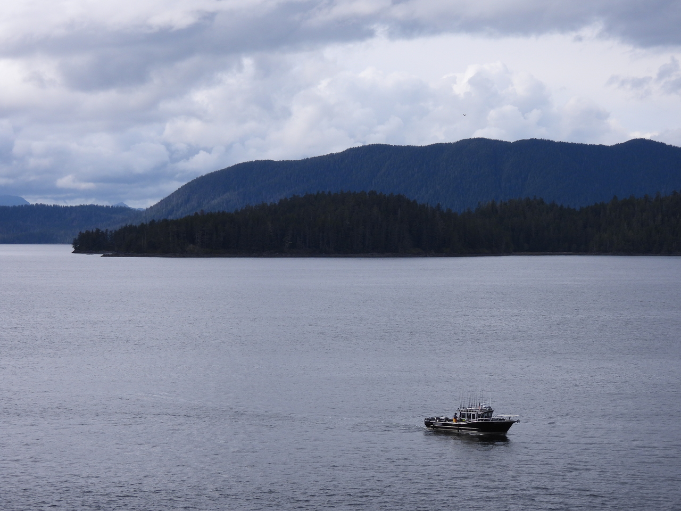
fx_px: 1672
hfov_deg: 23.0
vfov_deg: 17.4
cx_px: 340
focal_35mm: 85
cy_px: 256
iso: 100
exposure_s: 1/1250
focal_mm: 15.2
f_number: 4
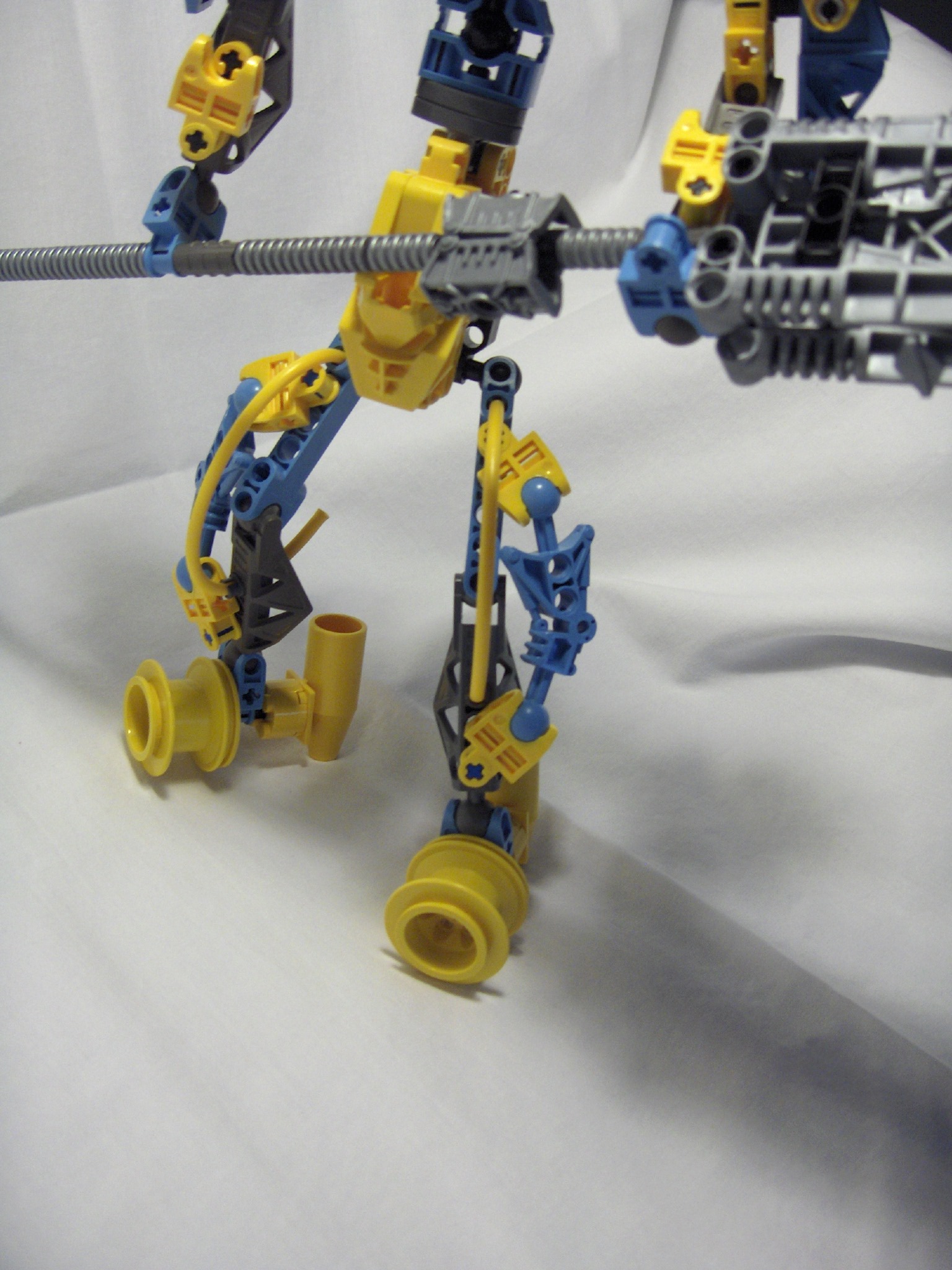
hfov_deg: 36.8
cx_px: 476
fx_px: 1430
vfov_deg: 47.9
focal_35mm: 39
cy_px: 635
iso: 200
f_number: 2.8
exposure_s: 1/69.7
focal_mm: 8
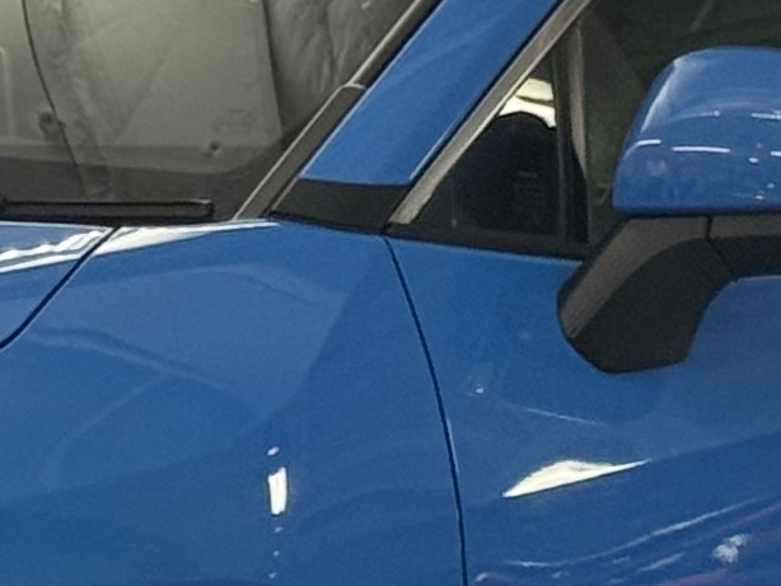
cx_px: 59
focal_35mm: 315
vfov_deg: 4.7
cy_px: 165
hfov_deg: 6.3
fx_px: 7110
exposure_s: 1/101
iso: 80
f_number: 1.78
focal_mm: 6.76
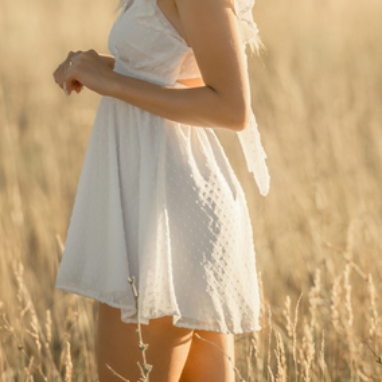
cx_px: 177
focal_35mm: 277
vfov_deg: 6.3
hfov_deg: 6.3
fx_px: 3458
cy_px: 66
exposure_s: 1/640
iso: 100
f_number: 4
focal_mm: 185
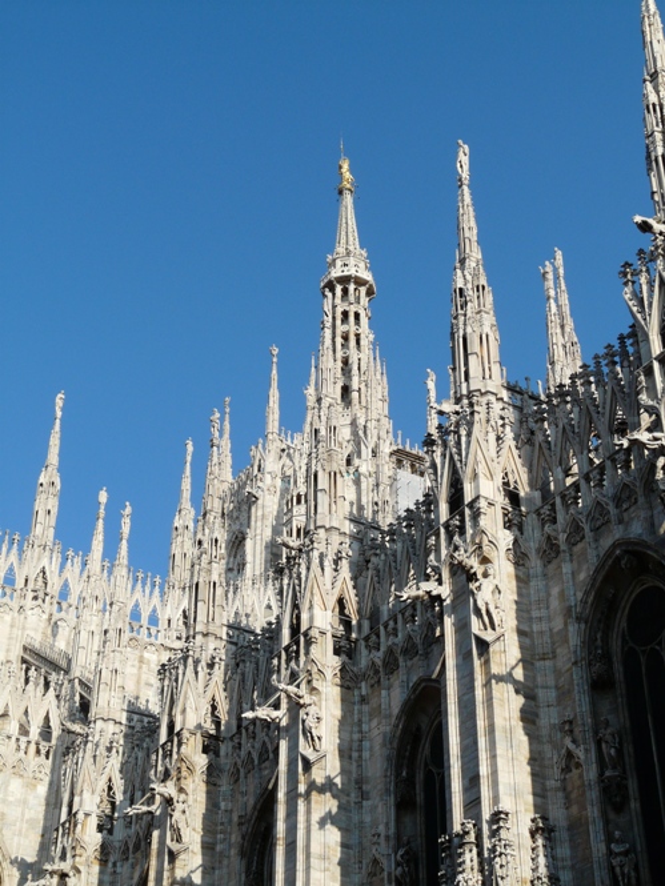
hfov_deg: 24.8
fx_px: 1511
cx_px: 332
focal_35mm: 59
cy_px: 443
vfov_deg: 32.7
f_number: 5.6
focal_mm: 9.8
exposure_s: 1/400
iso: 100
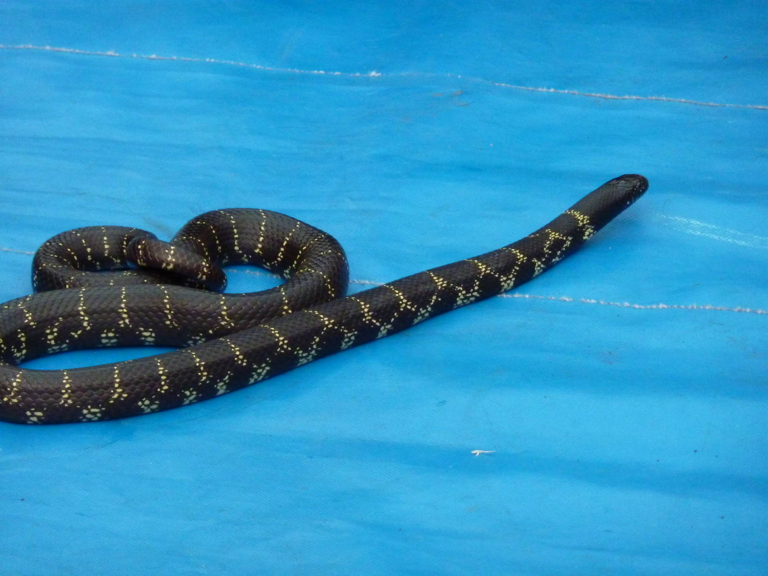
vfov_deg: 6.6
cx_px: 384
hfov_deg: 8.8
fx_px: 4992
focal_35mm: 225
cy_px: 288
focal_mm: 37
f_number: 4.6
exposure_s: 1/60
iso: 800
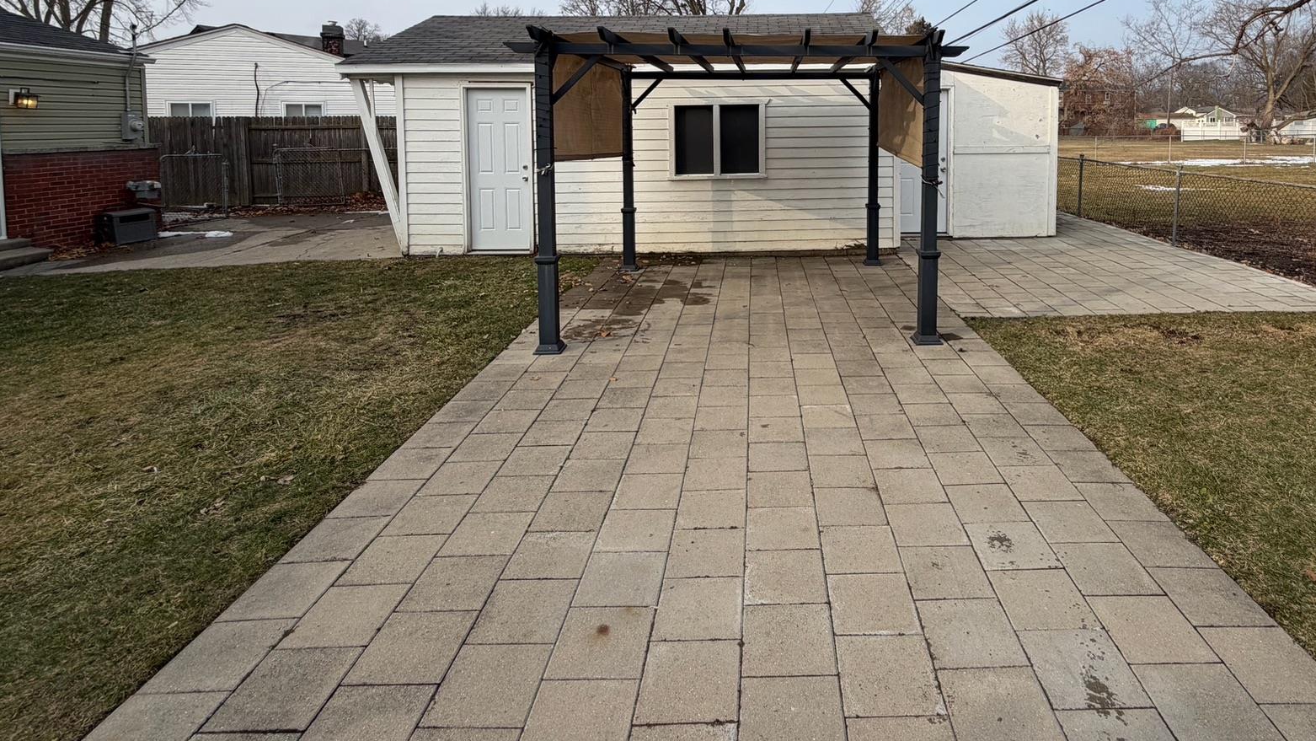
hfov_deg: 85.7
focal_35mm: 20
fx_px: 698
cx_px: 781
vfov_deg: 52.7
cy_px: 162
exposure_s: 1/770
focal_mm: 2.22
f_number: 2.2
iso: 32
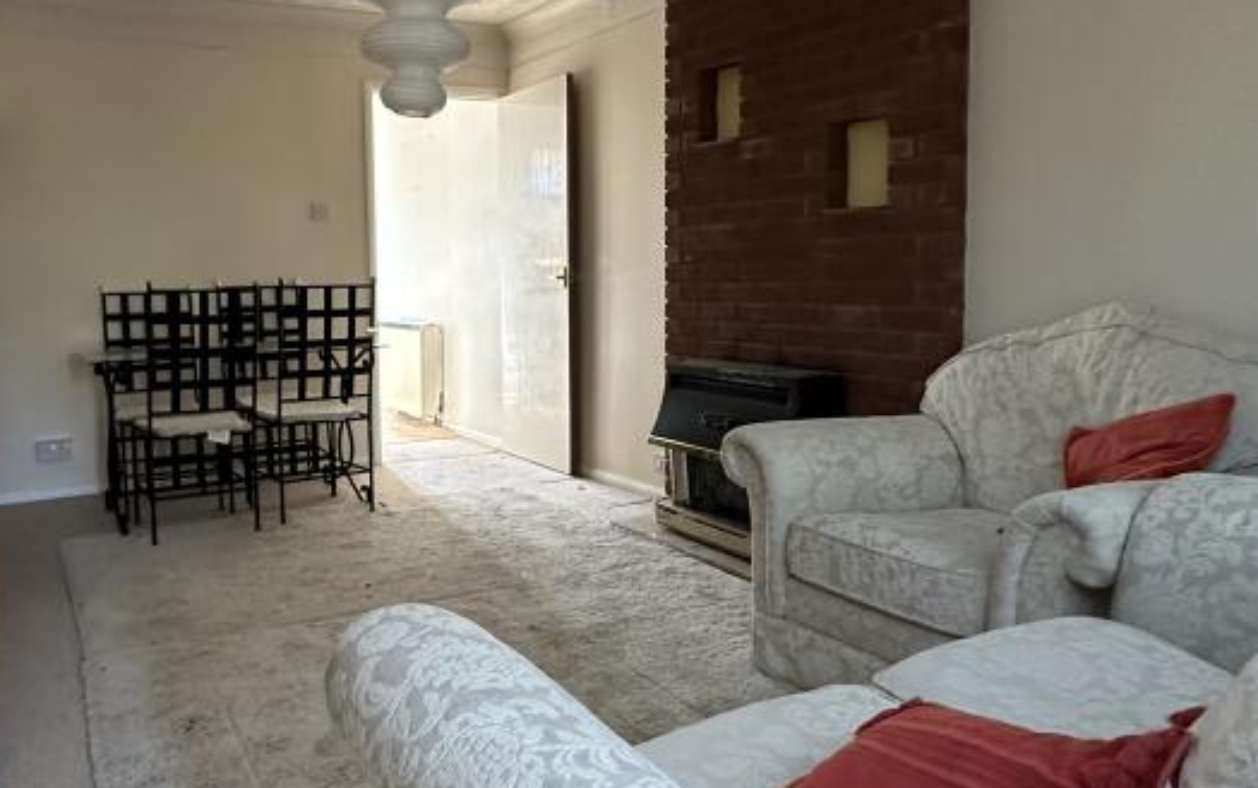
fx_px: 995
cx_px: 478
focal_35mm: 29
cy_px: 353
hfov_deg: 63.8
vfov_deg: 43.1
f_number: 2.2
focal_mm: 2.22
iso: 400
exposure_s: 1/60
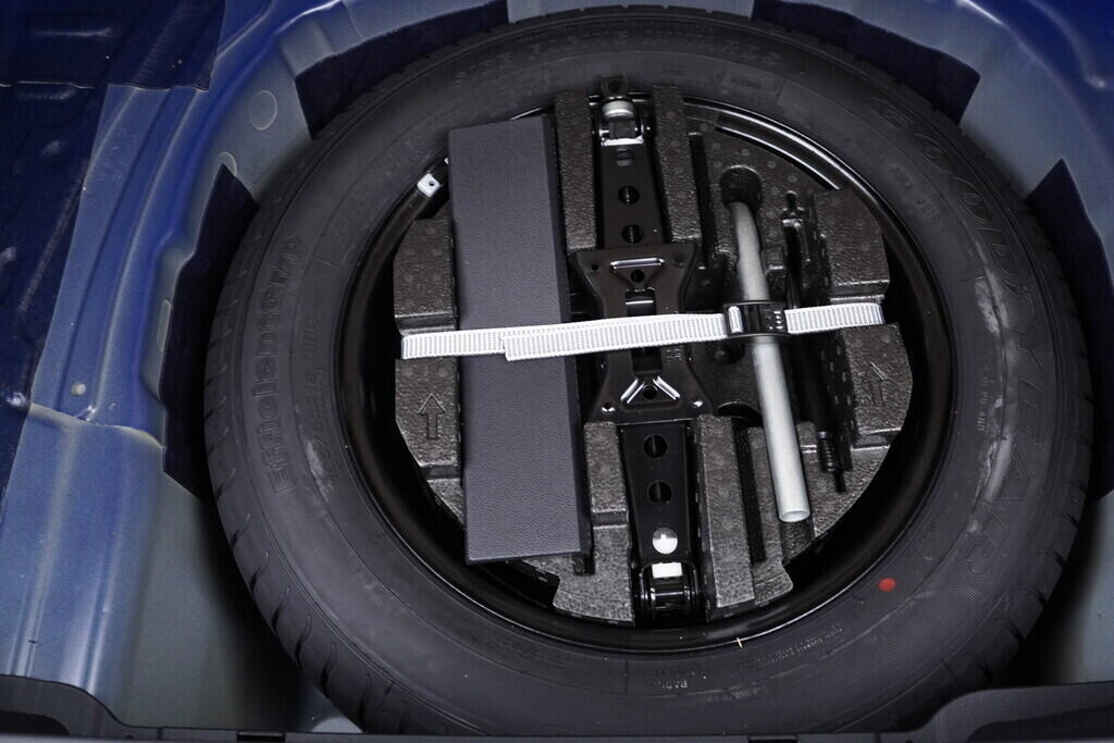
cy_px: 372
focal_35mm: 36
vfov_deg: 36.9
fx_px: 1114
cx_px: 557
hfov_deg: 53.1
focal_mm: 24
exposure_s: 1/40
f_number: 2.8
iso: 640
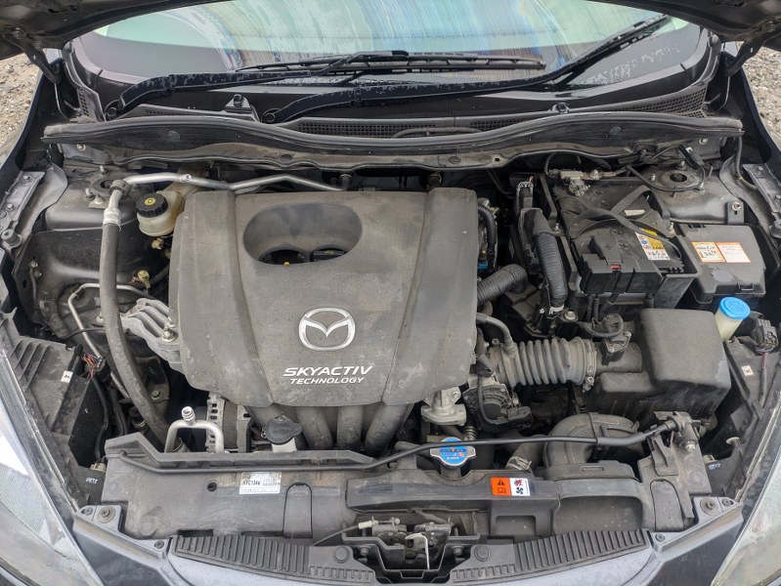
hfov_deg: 69.4
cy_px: 293
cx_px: 390
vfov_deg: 54.9
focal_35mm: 25
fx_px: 564
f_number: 1.89
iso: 68
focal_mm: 5.43
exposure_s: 1/301
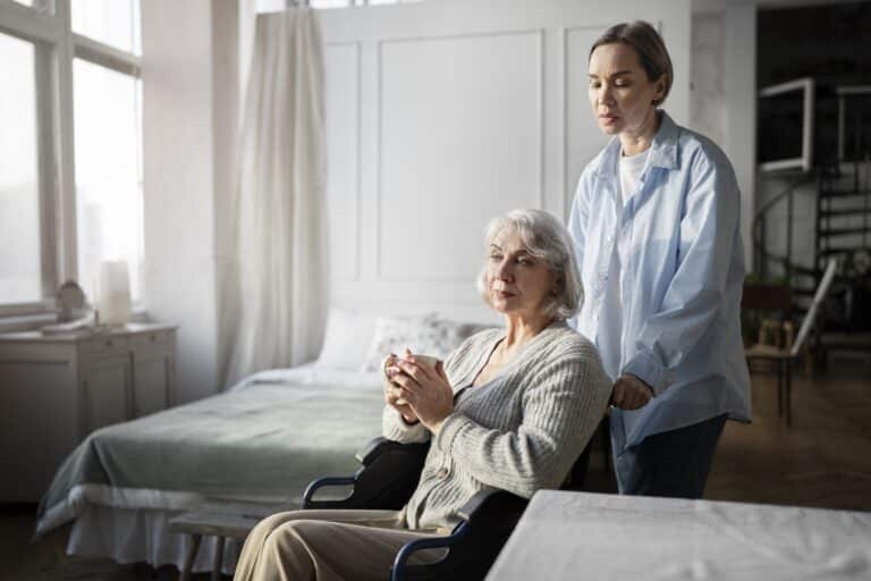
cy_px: 290
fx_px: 847
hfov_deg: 54.4
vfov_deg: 37.9
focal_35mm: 35
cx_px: 436
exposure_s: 1/500
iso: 320
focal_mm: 35
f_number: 1.6
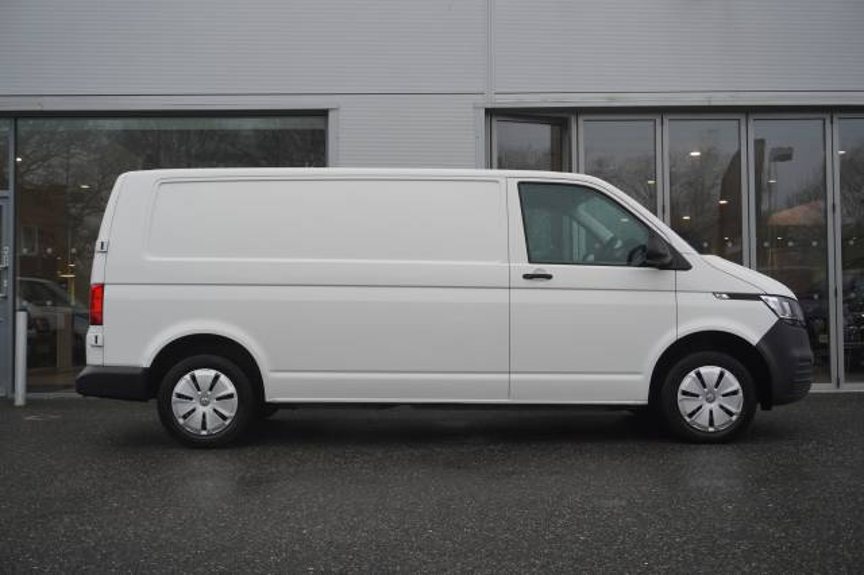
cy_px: 288
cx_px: 432
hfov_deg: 47.9
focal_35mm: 40
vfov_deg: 33.0
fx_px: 971
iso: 100
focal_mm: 27
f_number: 5
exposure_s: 1/80
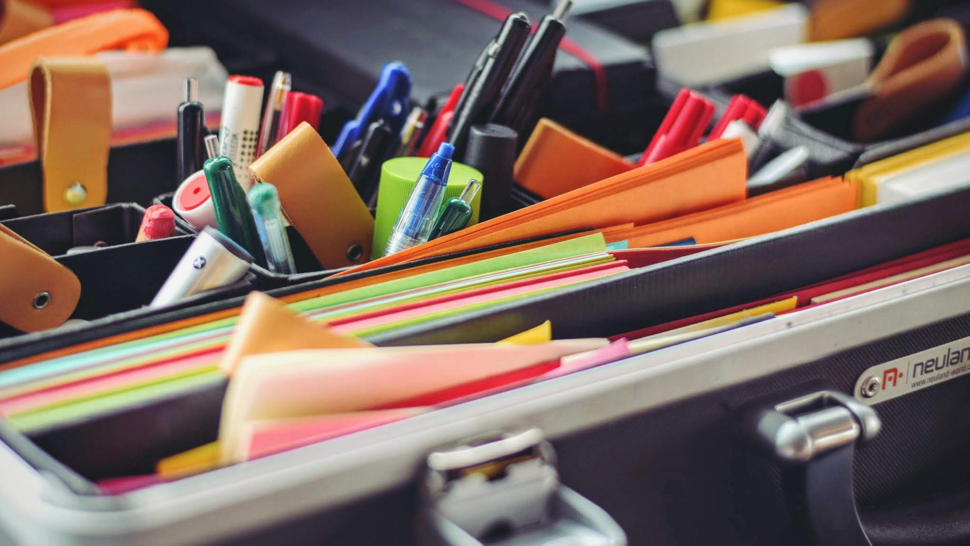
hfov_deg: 26.8
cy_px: 257
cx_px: 483
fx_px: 2032
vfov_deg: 15.3
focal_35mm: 79
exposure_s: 1/400
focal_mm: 50
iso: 400
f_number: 2
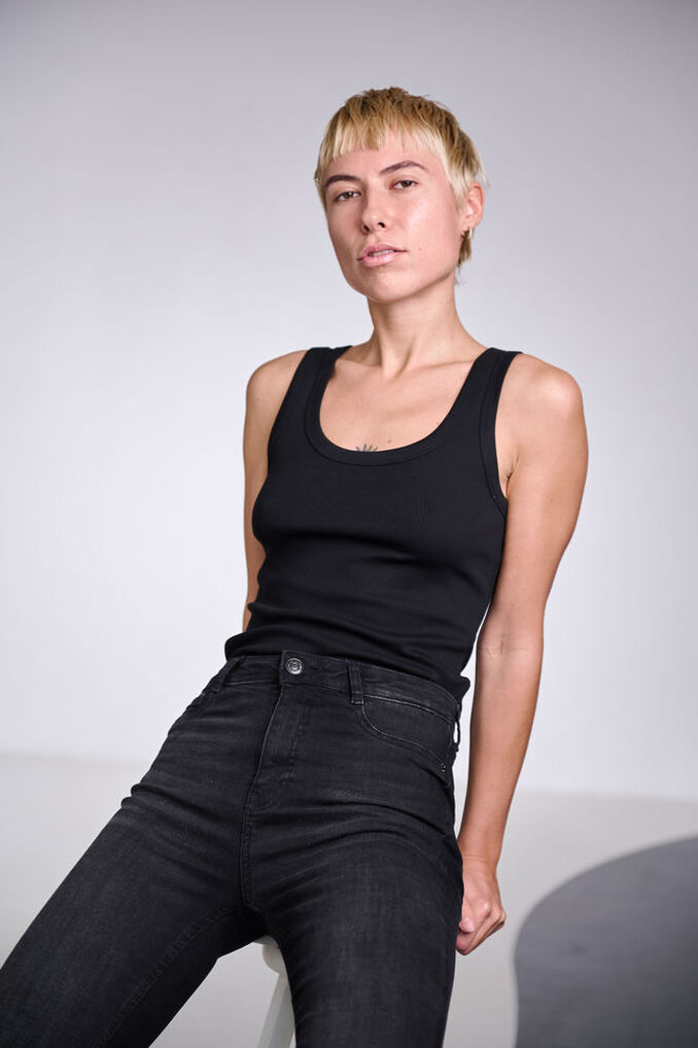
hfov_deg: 19.4
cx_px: 349
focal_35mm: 70
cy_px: 524
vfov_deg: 28.9
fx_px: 2037
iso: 125
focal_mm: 70
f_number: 2.8
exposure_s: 1/125
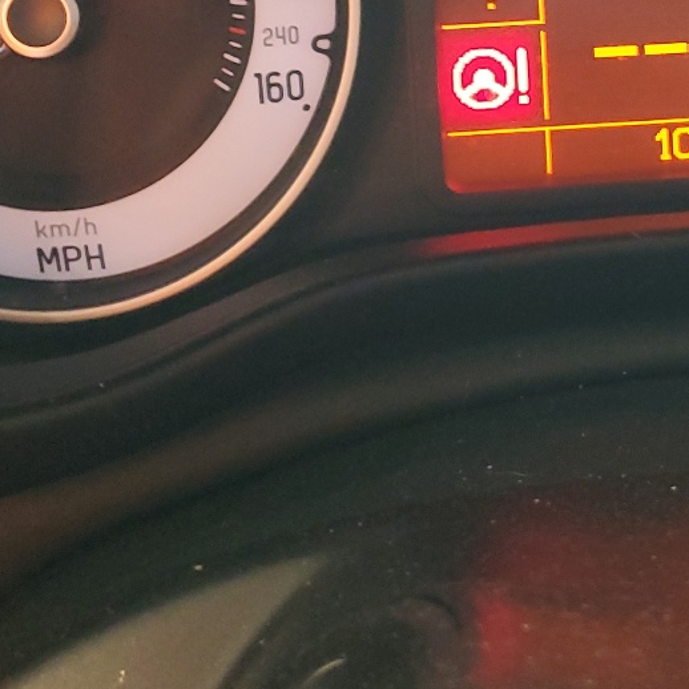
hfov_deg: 23.5
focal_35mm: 71
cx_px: 645
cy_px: -37
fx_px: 1599
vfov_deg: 23.1
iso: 223
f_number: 1.5
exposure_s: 1/60.2
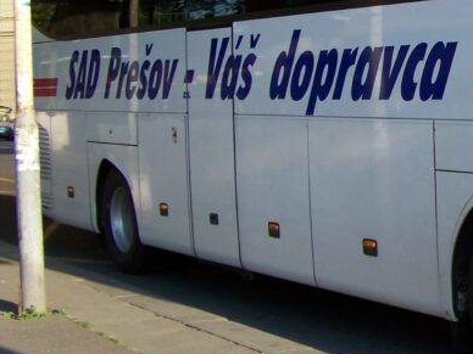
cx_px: 622
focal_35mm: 95
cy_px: 99
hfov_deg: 19.1
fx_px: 1298
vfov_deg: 15.5
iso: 64
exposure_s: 1/320
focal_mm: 5.85
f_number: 2.8
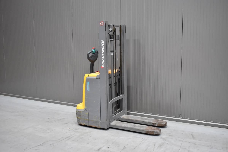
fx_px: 228
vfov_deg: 36.9
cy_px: 76
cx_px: 114
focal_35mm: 36
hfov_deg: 53.1
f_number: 4.5
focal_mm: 24
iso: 1250
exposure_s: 1/50
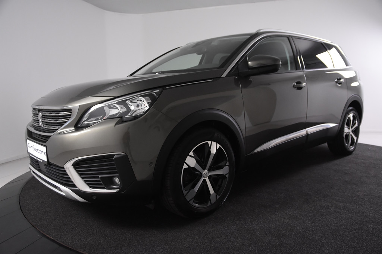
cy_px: 127
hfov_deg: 61.9
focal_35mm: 30
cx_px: 191
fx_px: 318
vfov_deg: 43.6
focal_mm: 20
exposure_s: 1/100
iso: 1600
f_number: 4
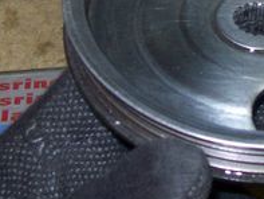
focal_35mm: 117
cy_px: -23
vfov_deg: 12.4
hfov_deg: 16.5
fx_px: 893
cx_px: 256
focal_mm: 6
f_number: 2.7
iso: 80
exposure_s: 1/64
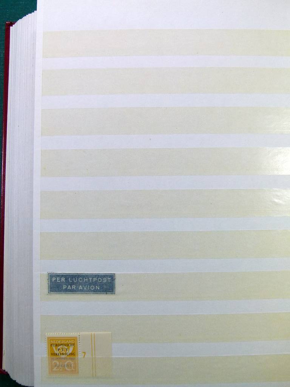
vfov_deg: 55.4
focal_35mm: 33
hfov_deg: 42.9
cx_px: 145
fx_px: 369
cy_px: 194
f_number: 4
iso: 100
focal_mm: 5.9
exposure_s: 1/125
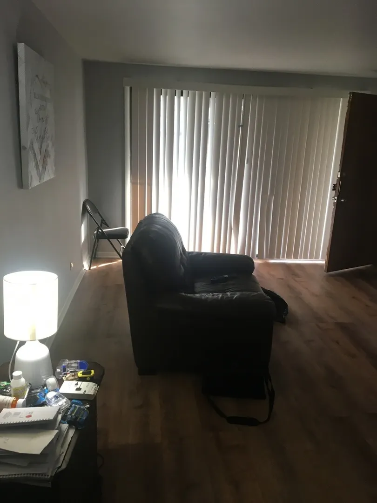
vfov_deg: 61.7
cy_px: 252
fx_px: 421
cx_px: 188
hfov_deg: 48.2
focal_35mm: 29
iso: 64
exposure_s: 1/30
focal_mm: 4.15
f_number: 2.2
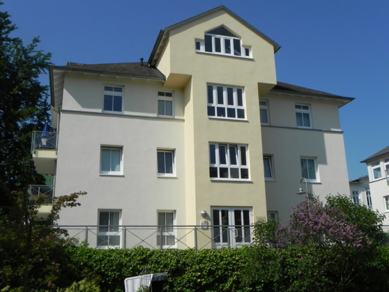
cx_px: 194
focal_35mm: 37
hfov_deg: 50.1
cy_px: 146
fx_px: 416
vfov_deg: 38.7
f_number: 8
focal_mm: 6.6
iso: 160
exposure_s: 1/704
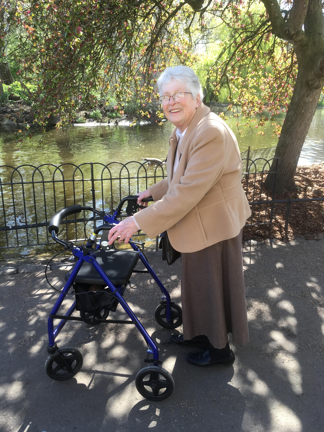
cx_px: 162
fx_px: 362
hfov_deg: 48.2
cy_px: 216
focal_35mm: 29
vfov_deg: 61.7
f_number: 2.2
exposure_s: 1/130
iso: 25
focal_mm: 4.15
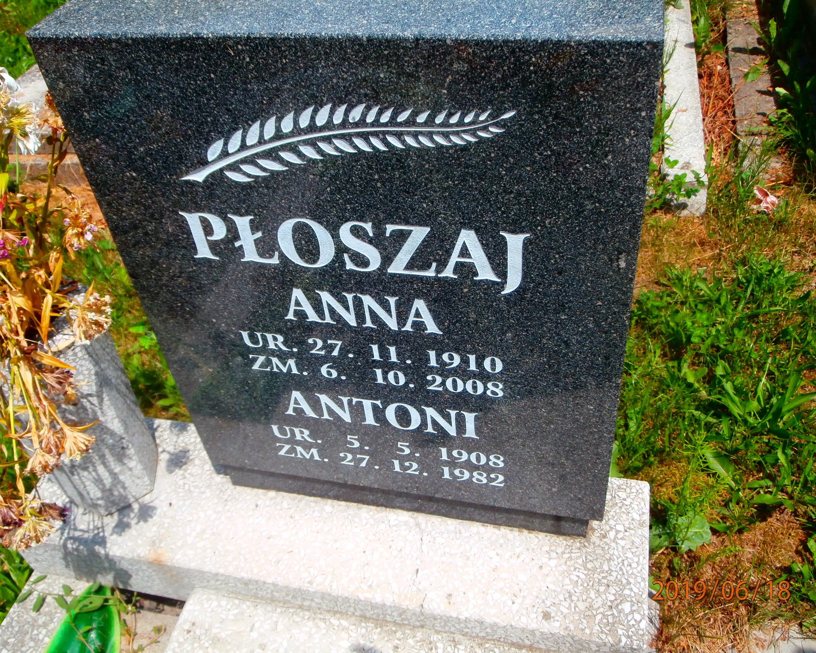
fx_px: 773
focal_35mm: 32
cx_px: 395
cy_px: 326
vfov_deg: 45.8
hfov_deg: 55.7
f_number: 3.5
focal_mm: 5.36
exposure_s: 1/1000
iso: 100
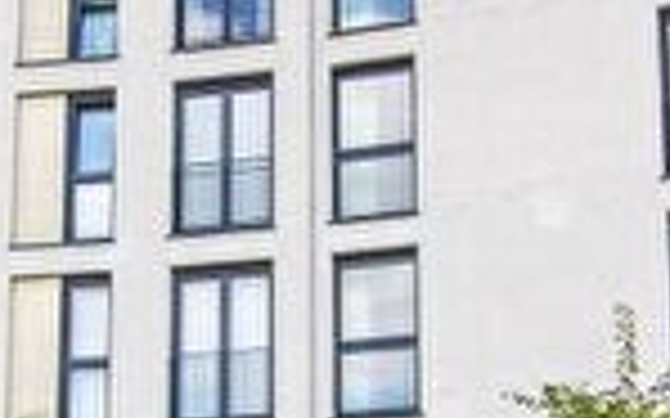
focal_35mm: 72
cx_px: 180
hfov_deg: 28.2
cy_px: 171
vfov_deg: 18.1
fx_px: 1314
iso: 100
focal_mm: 10
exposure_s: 1/100
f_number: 6.3
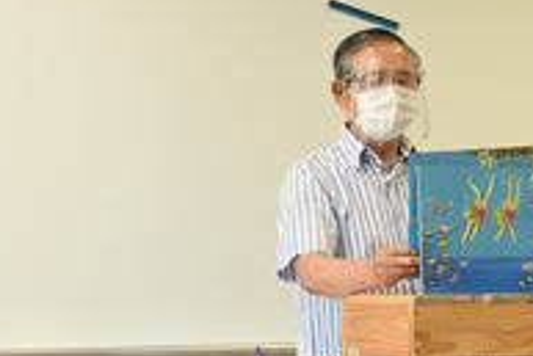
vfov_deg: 8.0
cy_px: 250
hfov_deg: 11.9
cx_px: 481
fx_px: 2534
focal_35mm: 171
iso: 640
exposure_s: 1/125
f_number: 5.6
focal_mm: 44
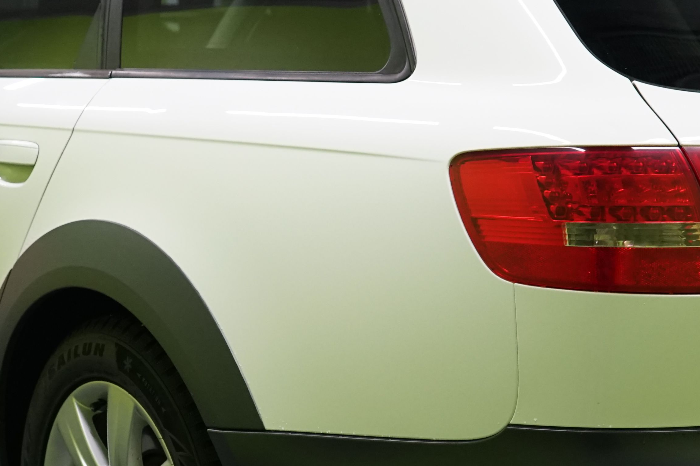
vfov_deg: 17.9
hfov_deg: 26.6
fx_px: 1478
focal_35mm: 76
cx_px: 387
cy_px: 291
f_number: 4.5
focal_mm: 29
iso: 1600
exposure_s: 1/50
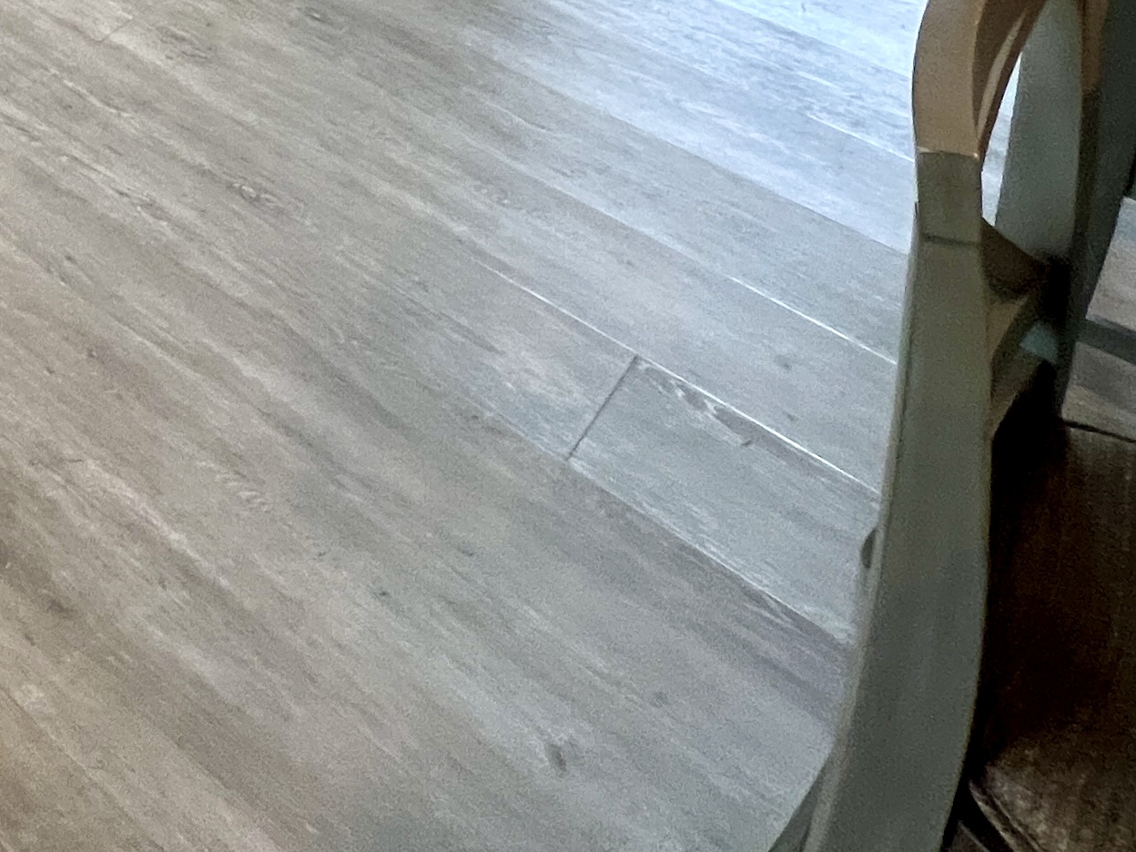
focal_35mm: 42
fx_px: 1378
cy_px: -516
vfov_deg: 24.3
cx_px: -320
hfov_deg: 33.5
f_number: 1.8
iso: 125
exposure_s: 1/60
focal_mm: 1.57
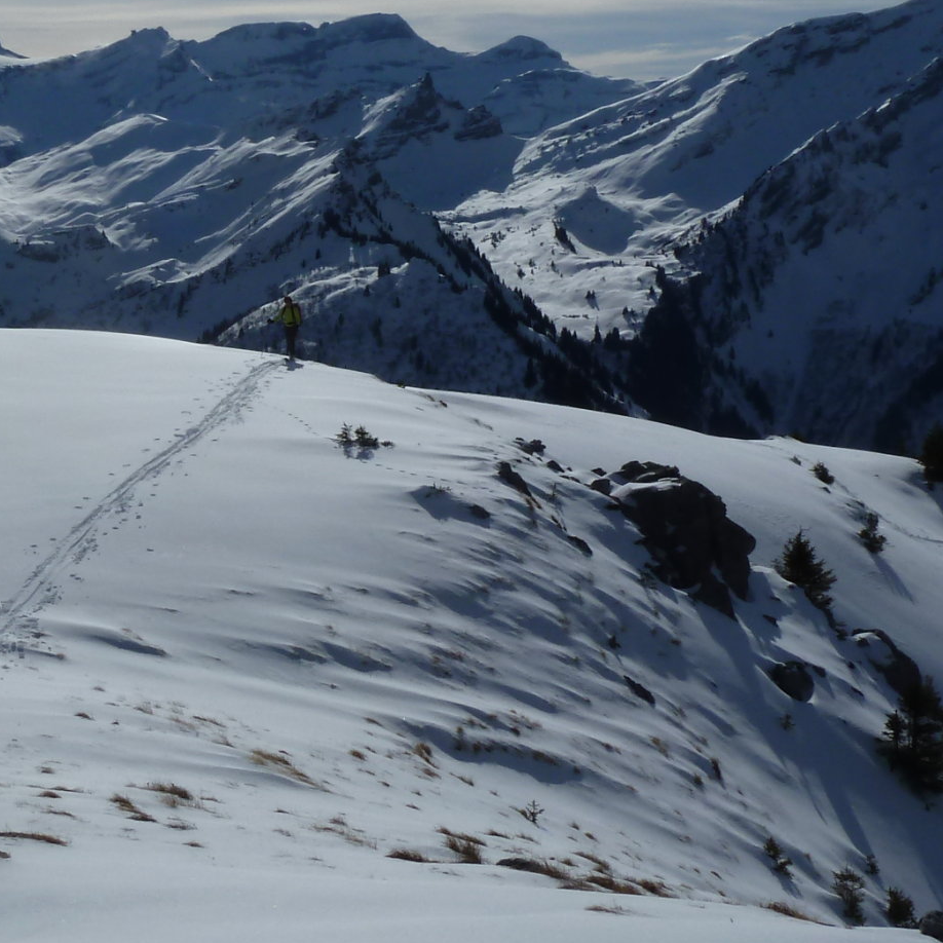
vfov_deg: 26.5
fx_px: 2003
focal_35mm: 65
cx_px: 144
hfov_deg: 25.9
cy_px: 424
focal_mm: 5
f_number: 6.3
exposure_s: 1/1600
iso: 80
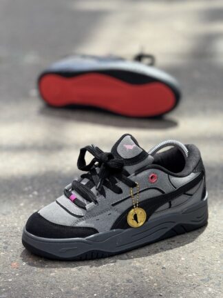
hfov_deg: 12.3
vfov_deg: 16.4
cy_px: 149
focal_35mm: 120
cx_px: 112
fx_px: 1031
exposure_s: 1/216
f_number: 2.8
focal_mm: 15.66
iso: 50
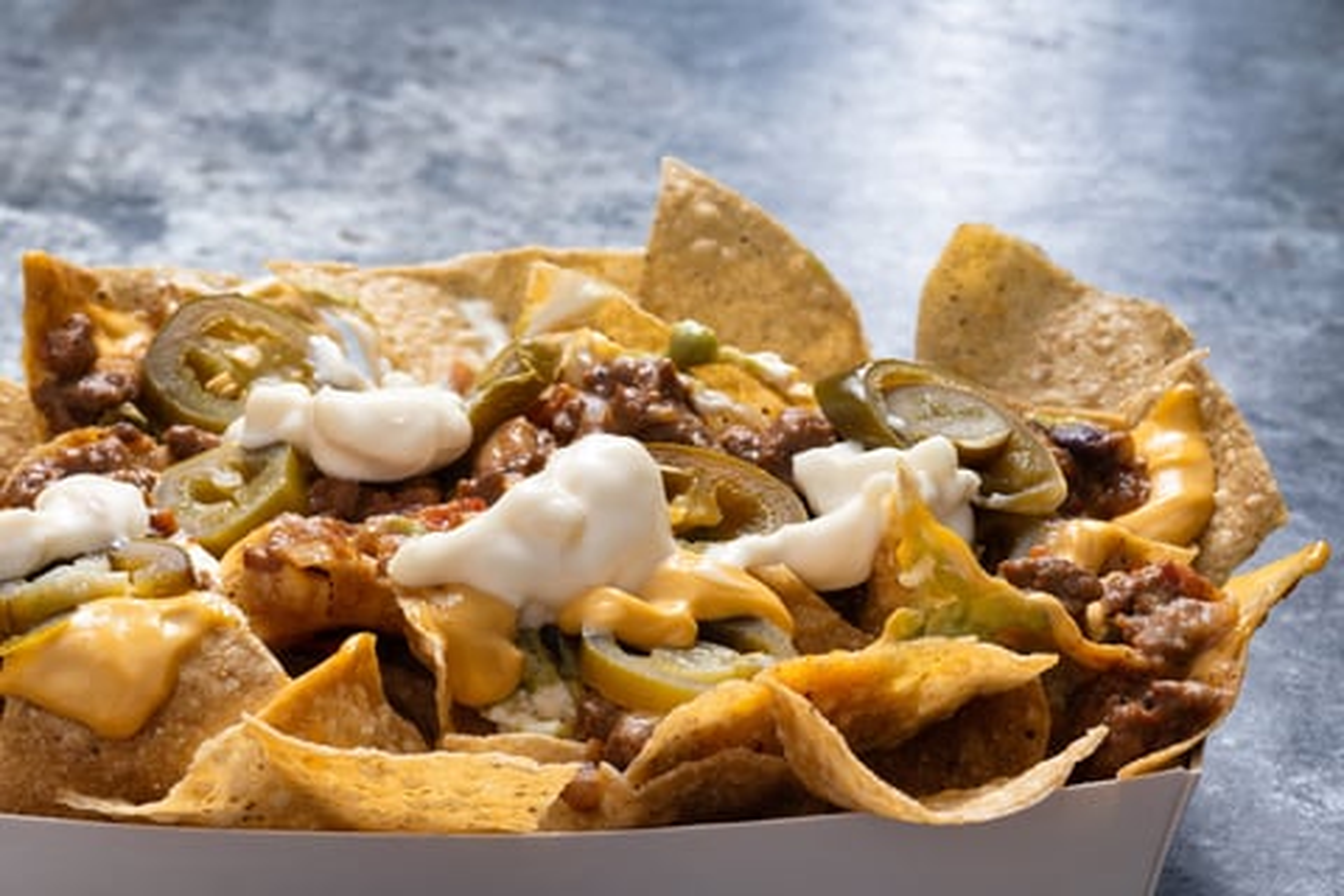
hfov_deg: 20.4
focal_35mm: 100
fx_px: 3733
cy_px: 448
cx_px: 672
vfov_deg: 13.7
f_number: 16
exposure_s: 3.2
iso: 100
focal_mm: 100
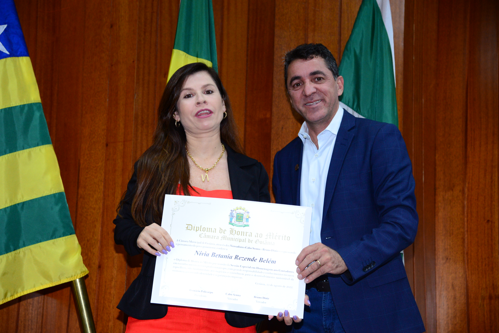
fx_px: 971
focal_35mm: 70
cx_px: 250
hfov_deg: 28.8
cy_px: 166
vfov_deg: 19.5
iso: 2500
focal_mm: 70
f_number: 5
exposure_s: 1/125
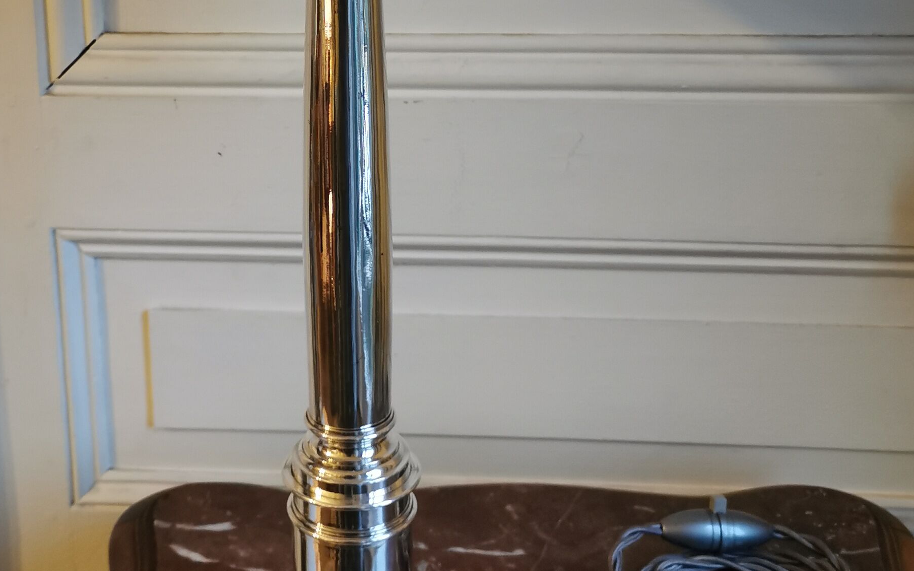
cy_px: -1
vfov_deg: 21.6
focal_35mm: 58
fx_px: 1445
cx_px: 316
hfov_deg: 34.8
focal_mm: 5.58
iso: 400
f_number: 1.8
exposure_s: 1/33.3
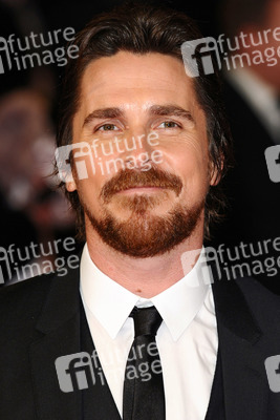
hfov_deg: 5.6
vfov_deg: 8.3
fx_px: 2885
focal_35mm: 248
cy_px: 210
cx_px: 140
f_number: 4.5
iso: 320
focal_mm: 165
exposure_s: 1/250
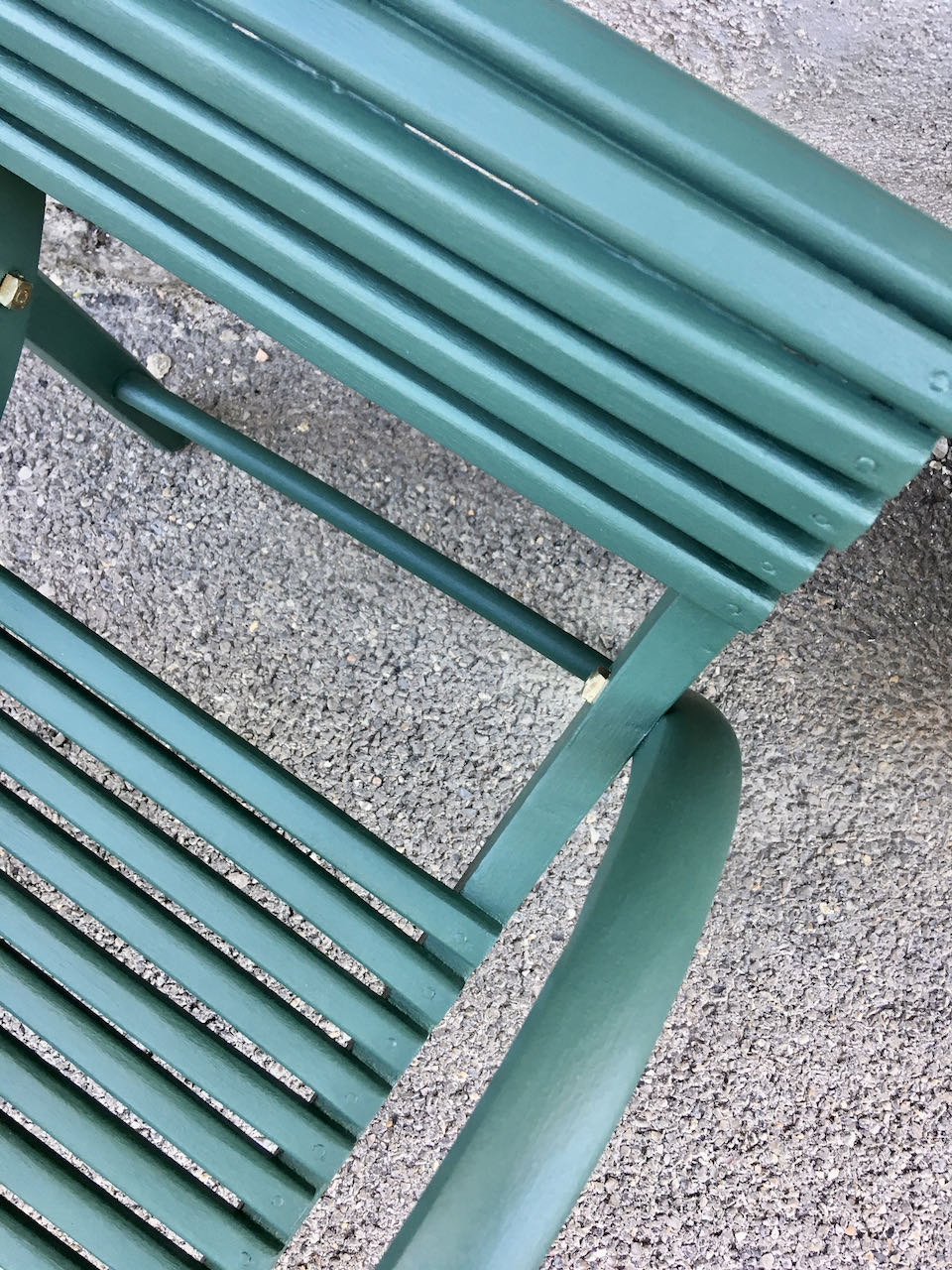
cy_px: 635
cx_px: 476
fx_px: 1063
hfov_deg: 48.2
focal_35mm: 29
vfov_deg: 61.7
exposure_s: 1/33
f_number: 2.2
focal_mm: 4.15
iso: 32
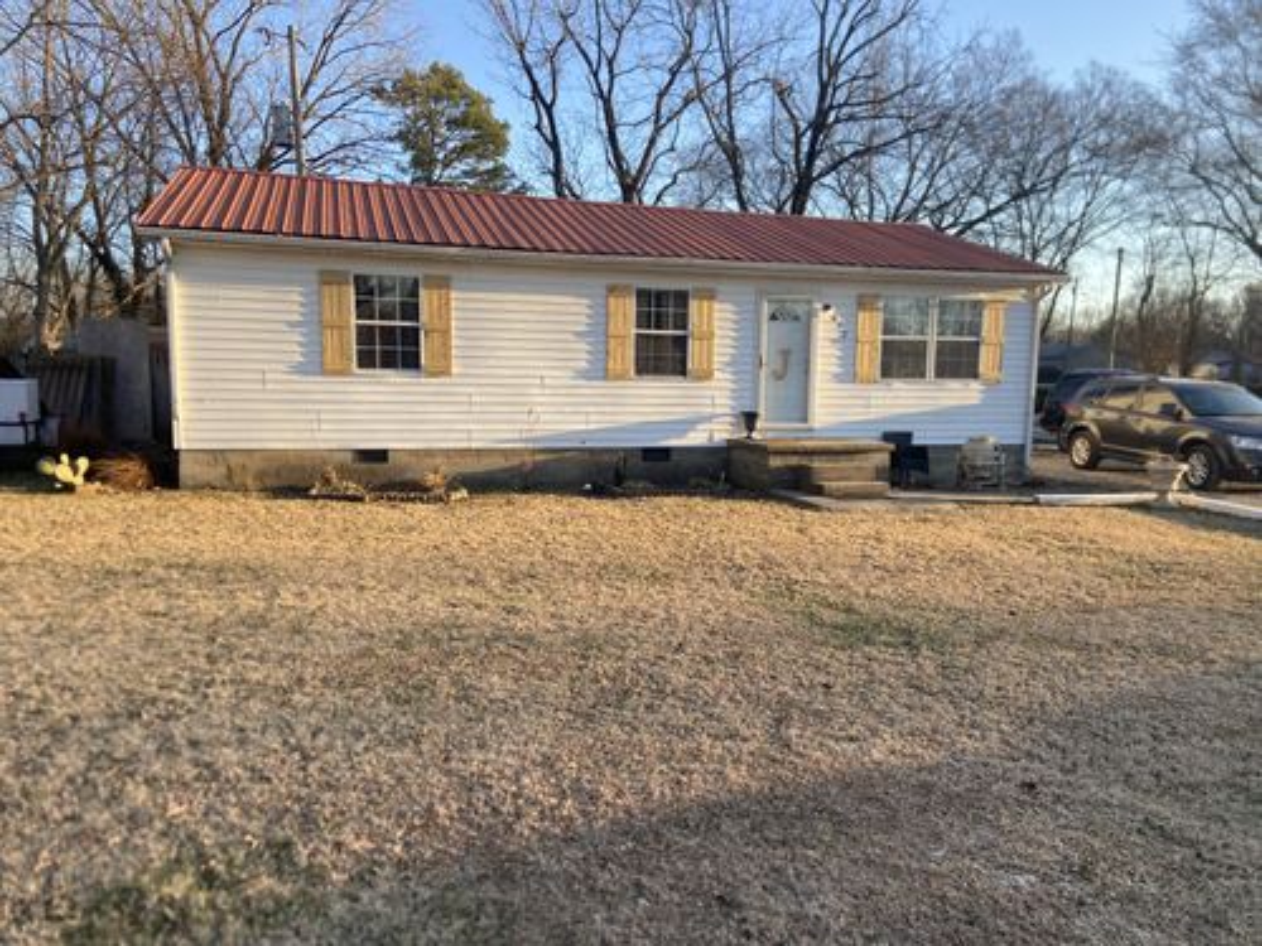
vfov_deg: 53.1
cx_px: 631
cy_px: 473
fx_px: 948
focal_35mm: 26
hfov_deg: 67.3
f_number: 1.8
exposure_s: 1/271
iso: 32
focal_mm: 4.25
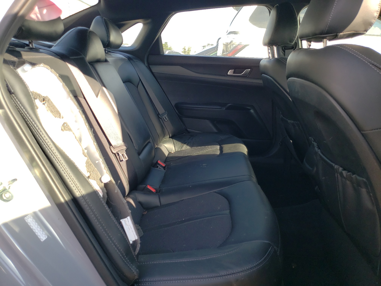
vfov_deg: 53.1
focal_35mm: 26
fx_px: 286
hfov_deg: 67.3
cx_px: 190
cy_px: 143
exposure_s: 1/357
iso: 50
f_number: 1.5
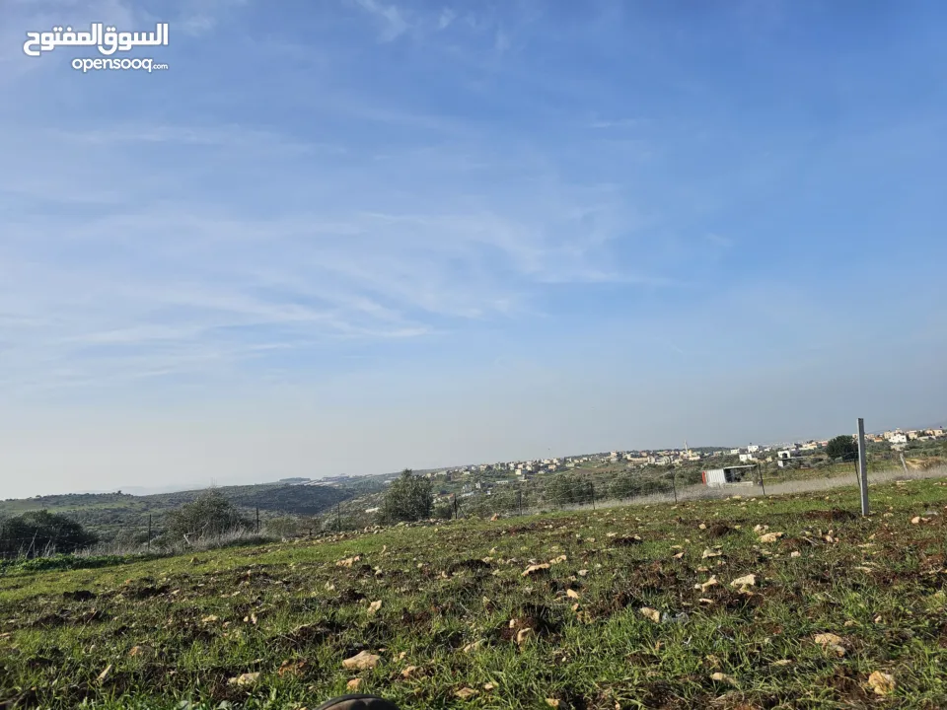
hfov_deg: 73.9
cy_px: 355
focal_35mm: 23
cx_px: 474
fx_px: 629
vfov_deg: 58.9
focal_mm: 6.3
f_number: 1.7
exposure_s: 1/1402
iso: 16
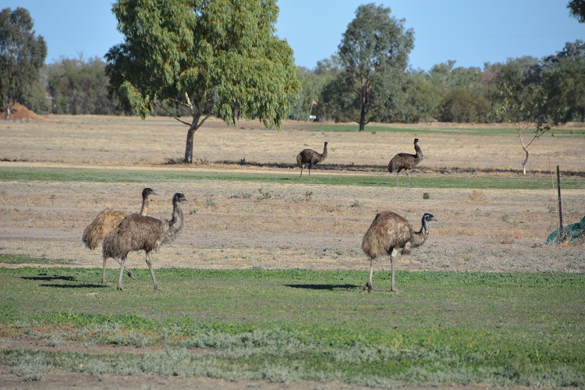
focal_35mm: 300
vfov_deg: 4.6
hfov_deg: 6.9
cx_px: 292
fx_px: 4875
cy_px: 195
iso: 400
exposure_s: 1/1600
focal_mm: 200
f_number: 5.6
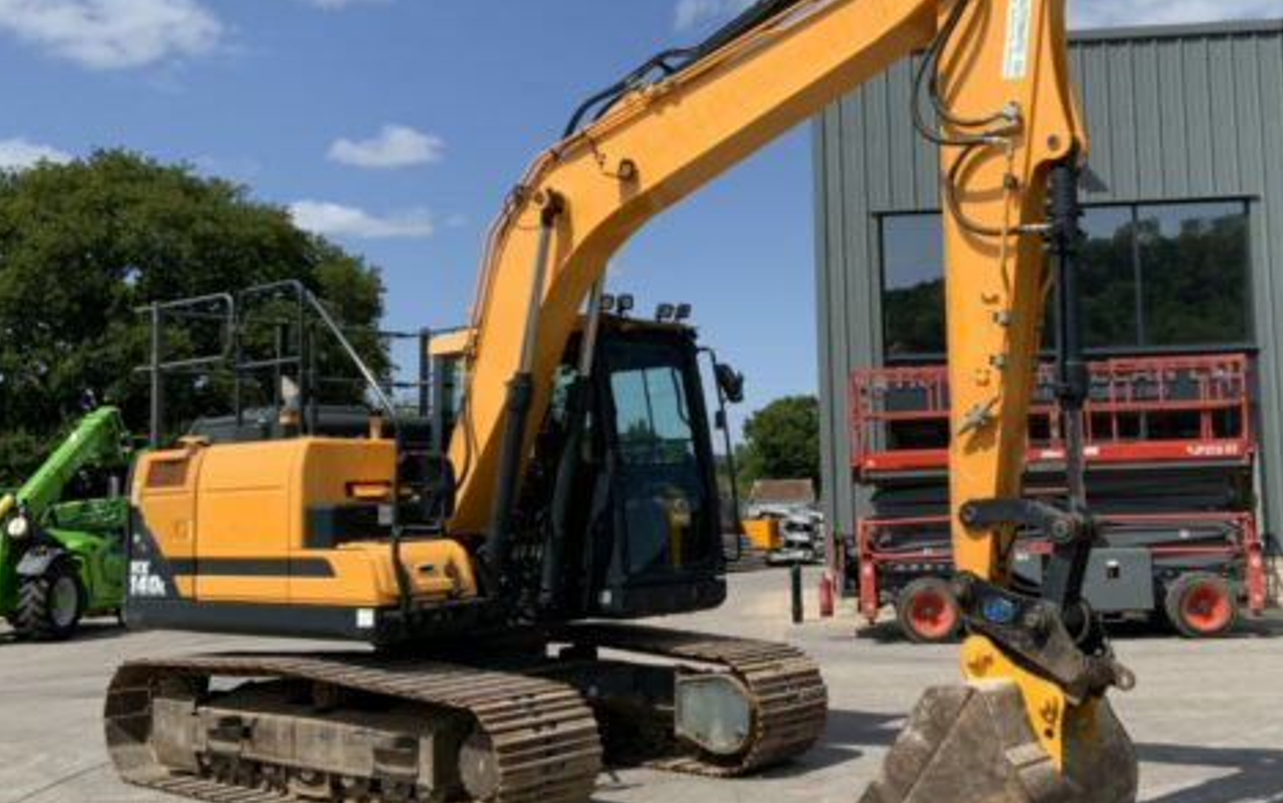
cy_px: 345
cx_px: 784
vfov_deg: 30.5
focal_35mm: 42
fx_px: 1469
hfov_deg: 46.8
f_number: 1.8
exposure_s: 1/2320
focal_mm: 3
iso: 16
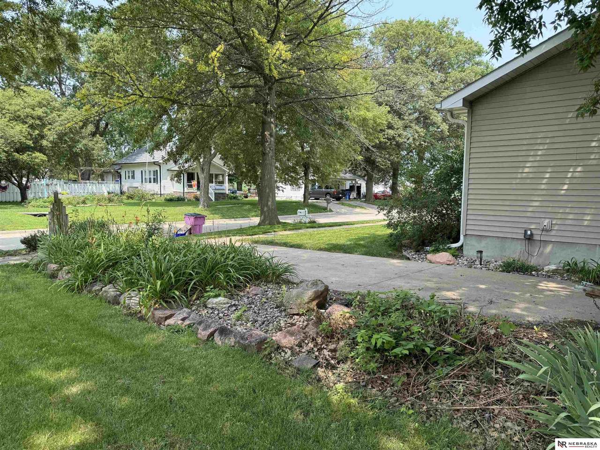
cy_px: 225
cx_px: 300
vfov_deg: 56.8
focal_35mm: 24
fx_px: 416
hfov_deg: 71.6
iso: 80
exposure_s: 1/938
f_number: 1.78
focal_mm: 6.76
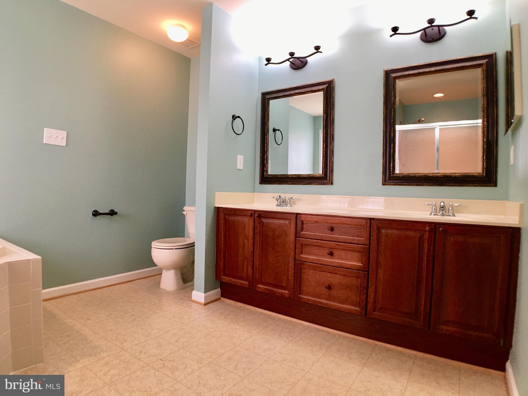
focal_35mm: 29
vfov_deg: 48.2
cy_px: 198
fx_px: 442
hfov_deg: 61.7
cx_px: 264
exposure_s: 1/30
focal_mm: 4.15
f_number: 2.2
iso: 40
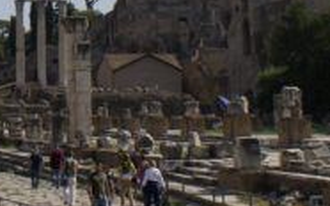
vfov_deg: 14.3
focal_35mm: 89
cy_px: -34
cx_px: -90
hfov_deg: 21.3
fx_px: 800
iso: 100
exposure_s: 1/250
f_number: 10
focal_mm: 18
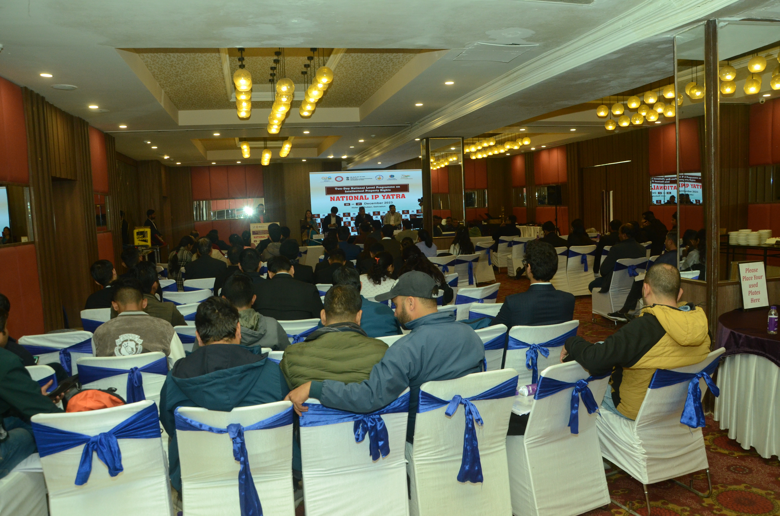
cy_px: 258
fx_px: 584
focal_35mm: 27
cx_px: 390
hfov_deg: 67.5
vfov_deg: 47.7
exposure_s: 1/125
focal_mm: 18
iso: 1250
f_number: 6.3
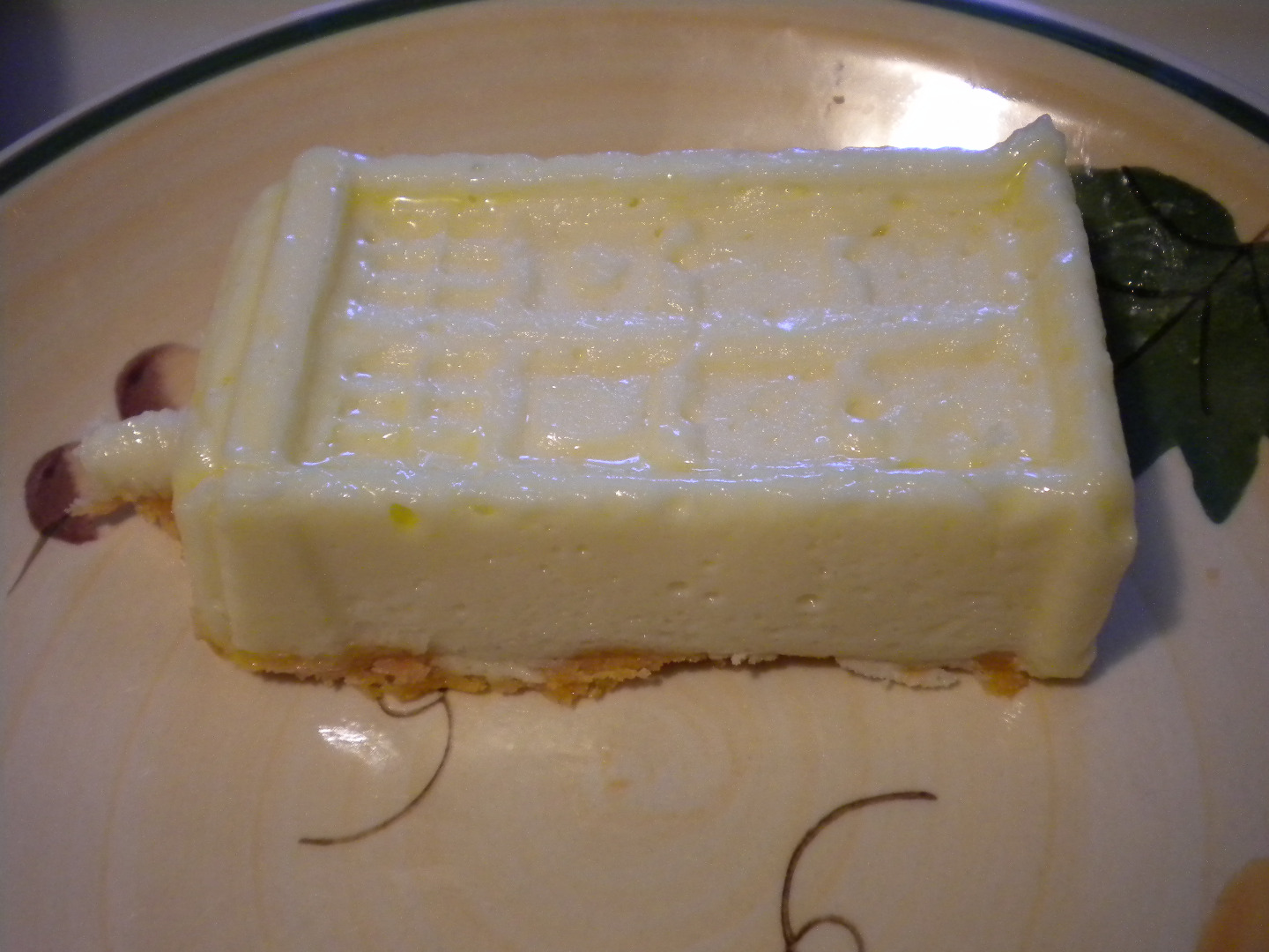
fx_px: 1503
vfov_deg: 35.1
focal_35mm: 41
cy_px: 476
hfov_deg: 45.8
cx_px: 634
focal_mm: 7.4
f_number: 3.5
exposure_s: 1/75
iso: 400
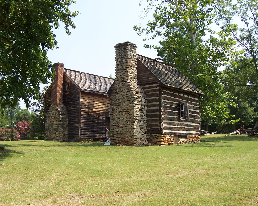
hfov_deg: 46.8
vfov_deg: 38.2
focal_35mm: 39
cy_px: 103
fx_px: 298
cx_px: 120
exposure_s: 1/250
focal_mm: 5.6
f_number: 5.6
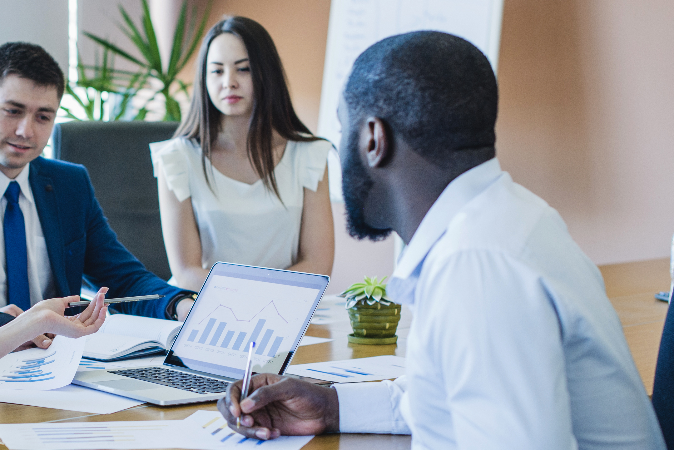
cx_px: 117
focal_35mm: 93
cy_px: 321
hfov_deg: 21.6
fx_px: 1742
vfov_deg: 14.7
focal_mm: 50
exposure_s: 1/100
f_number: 3.2
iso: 500
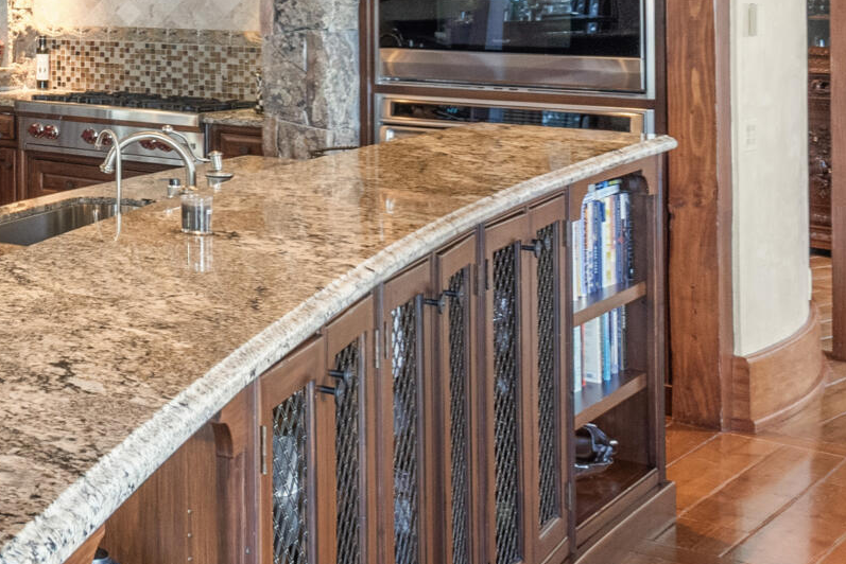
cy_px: -38
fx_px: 1504
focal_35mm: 64
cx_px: -513
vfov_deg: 20.4
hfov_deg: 23.3
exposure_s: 1/3
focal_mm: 17
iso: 1250
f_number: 8
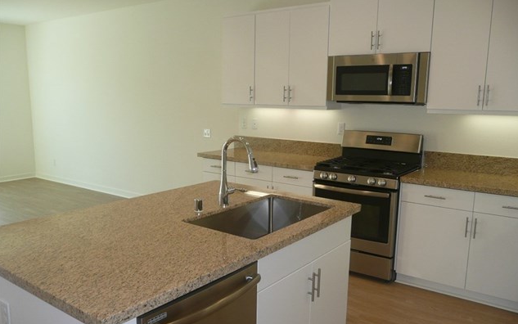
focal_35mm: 30
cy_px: 169
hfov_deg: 62.9
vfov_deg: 41.9
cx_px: 259
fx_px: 424
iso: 100
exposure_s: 1/60
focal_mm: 4.6
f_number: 3.3
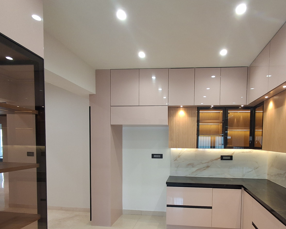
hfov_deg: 71.8
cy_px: 153
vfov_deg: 59.5
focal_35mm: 23
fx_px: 195
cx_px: 171
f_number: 2.2
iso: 160
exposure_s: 1/50
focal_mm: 1.64
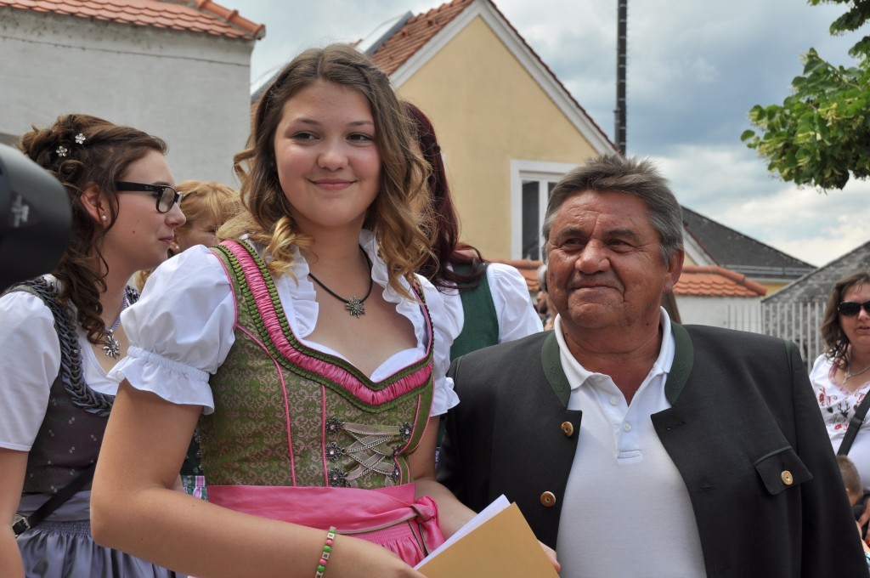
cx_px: 435
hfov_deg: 35.1
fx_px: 1376
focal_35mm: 57
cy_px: 289
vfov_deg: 23.7
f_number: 8
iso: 200
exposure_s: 1/250
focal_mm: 38
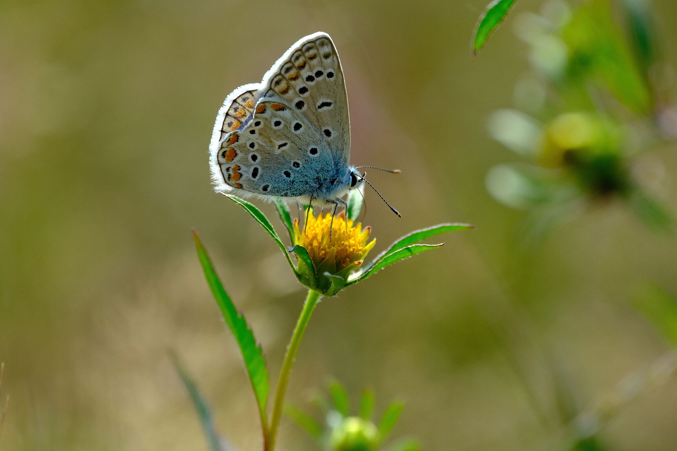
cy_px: 226
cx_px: 338
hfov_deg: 5.1
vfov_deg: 3.4
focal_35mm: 402
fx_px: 7559
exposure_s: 1/250
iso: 200
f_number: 8
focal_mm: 268.2
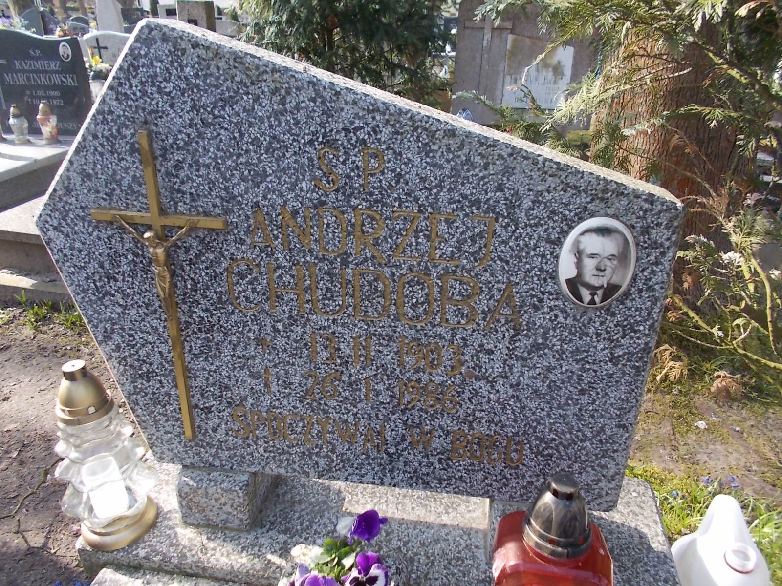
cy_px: 293
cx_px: 391
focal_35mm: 26
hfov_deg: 67.3
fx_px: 587
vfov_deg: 53.1
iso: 80
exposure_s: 1/160
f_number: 3.2
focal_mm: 4.6
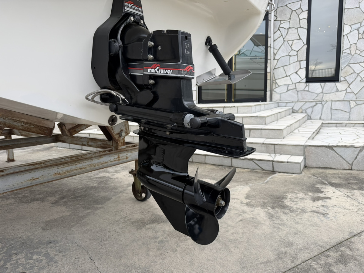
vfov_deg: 56.8
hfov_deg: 71.6
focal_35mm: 24
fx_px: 252
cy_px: 136
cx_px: 182
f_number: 1.78
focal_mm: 6.76
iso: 80
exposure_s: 1/979
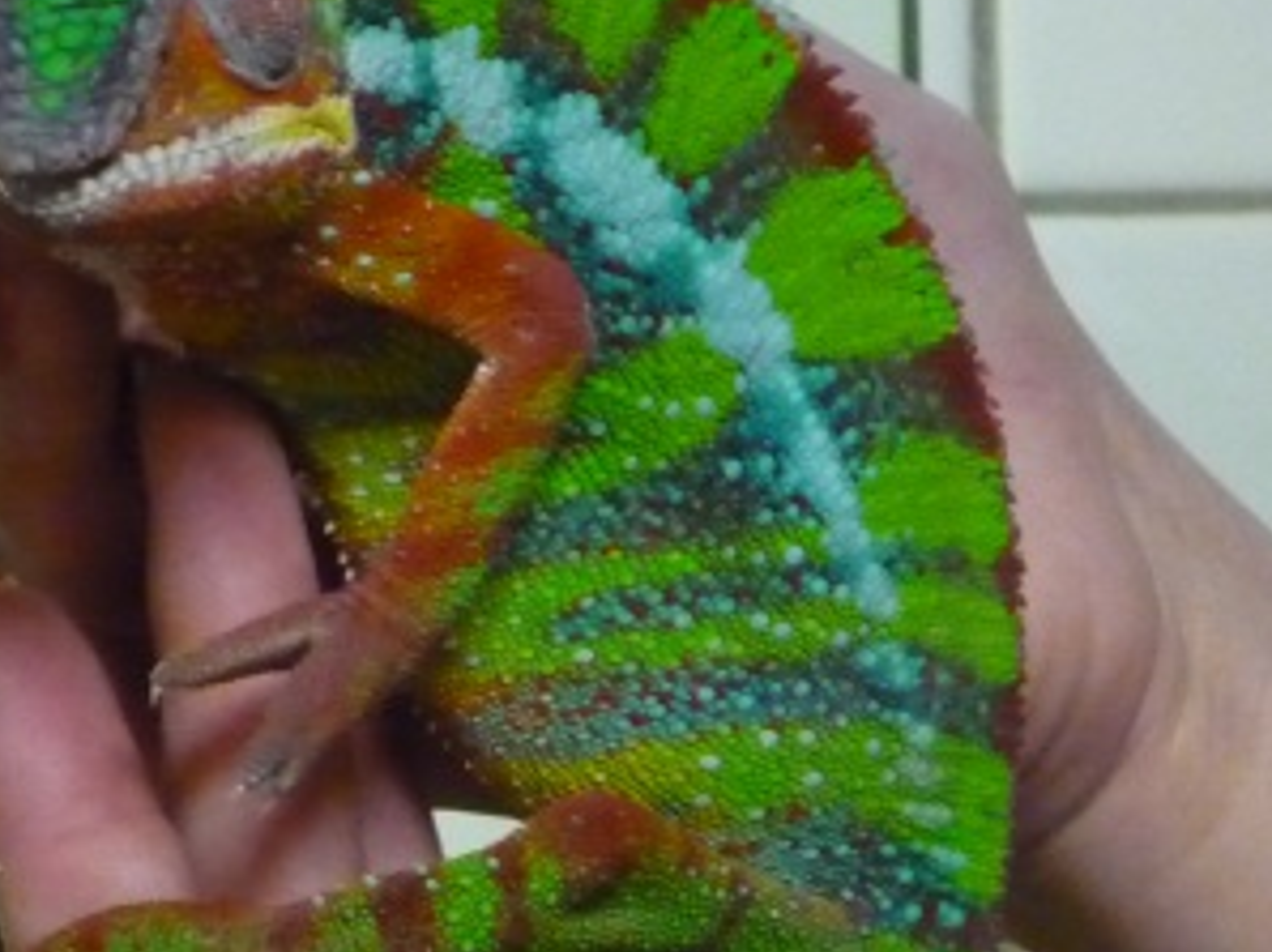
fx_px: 7894
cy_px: 410
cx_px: 504
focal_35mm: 215
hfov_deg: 9.2
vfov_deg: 6.9
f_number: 5.1
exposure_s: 1/20
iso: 800
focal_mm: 16.5
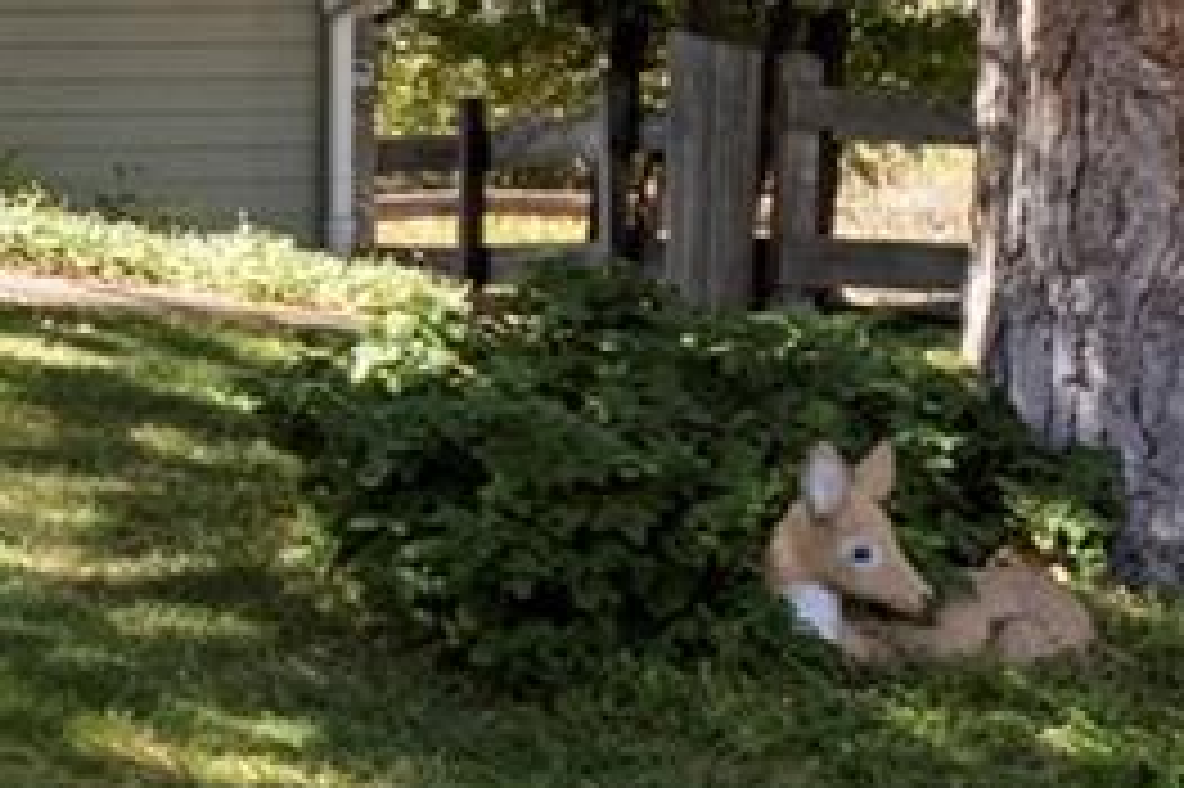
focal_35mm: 134
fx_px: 4404
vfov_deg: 9.9
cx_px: -1450
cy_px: -349
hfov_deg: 12.7
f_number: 2.8
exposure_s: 1/240
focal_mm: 8.38
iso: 140
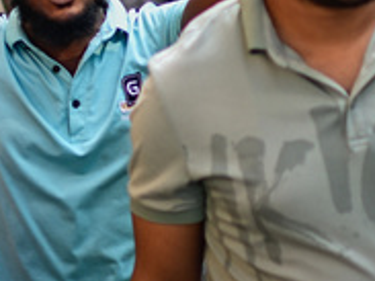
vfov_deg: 7.8
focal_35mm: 188
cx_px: -80
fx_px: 2035
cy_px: -71
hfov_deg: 10.4
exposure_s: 1/1600
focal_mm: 35
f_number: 1.4
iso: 160
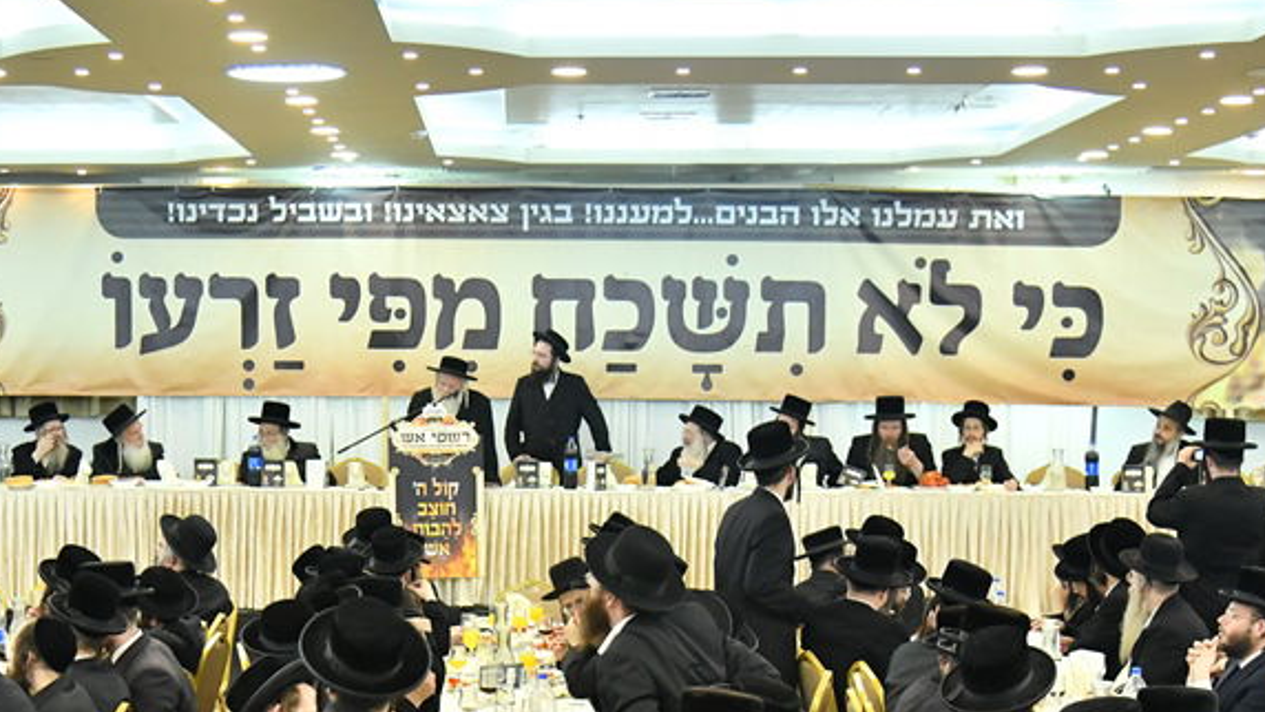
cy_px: 549
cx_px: 445
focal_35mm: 75
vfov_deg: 16.0
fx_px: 2516
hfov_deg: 28.1
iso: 4000
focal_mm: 40
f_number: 4.5
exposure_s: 1/250
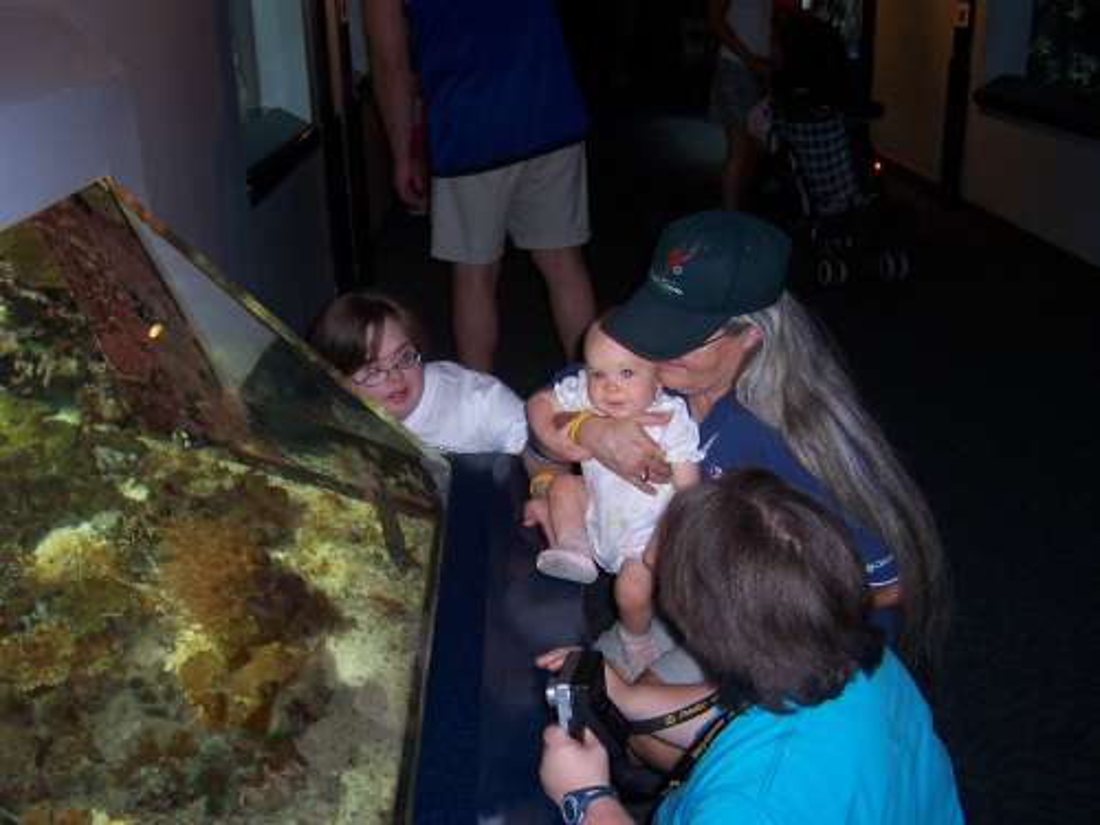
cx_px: 550
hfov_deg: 51.4
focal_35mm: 36
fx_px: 1144
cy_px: 412
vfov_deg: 39.7
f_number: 2.8
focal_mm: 5.6
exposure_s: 1/60
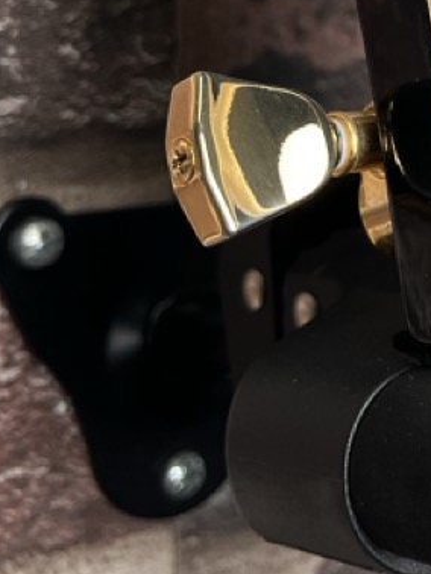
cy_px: -56
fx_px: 1459
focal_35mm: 88
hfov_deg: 15.8
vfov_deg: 21.1
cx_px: 593
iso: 50
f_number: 1.6
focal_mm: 5.1
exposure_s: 1/122
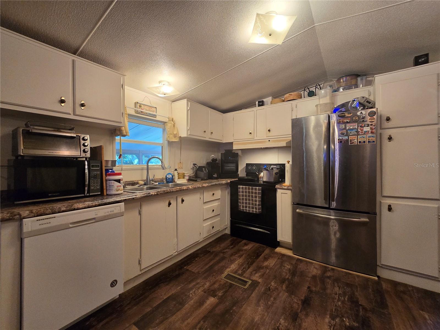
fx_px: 165
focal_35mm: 13
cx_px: 220
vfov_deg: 89.9
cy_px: 165
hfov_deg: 106.2
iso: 250
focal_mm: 2.2
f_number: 2.2
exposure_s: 1/60
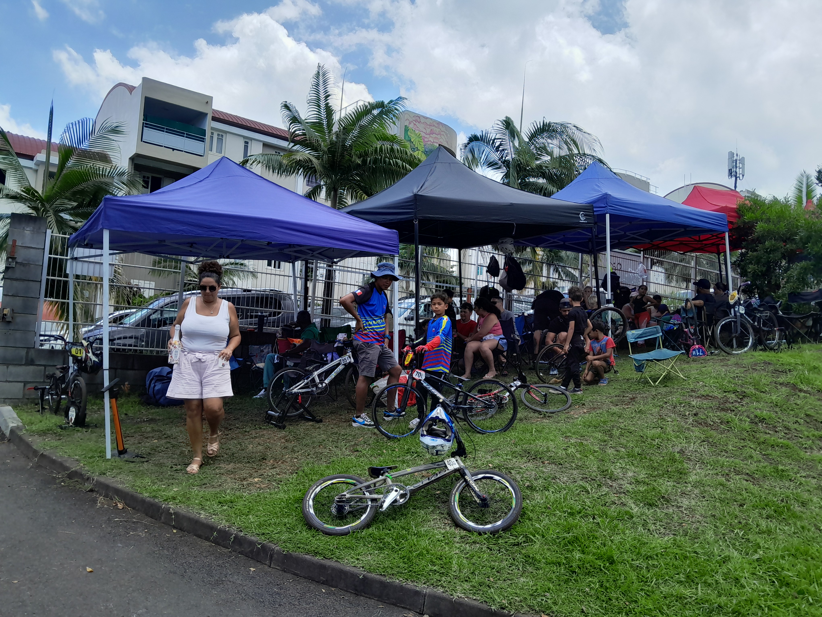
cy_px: 308
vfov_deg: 53.1
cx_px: 411
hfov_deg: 67.3
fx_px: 617
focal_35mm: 26
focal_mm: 3.98
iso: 40
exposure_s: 1/267
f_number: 1.8
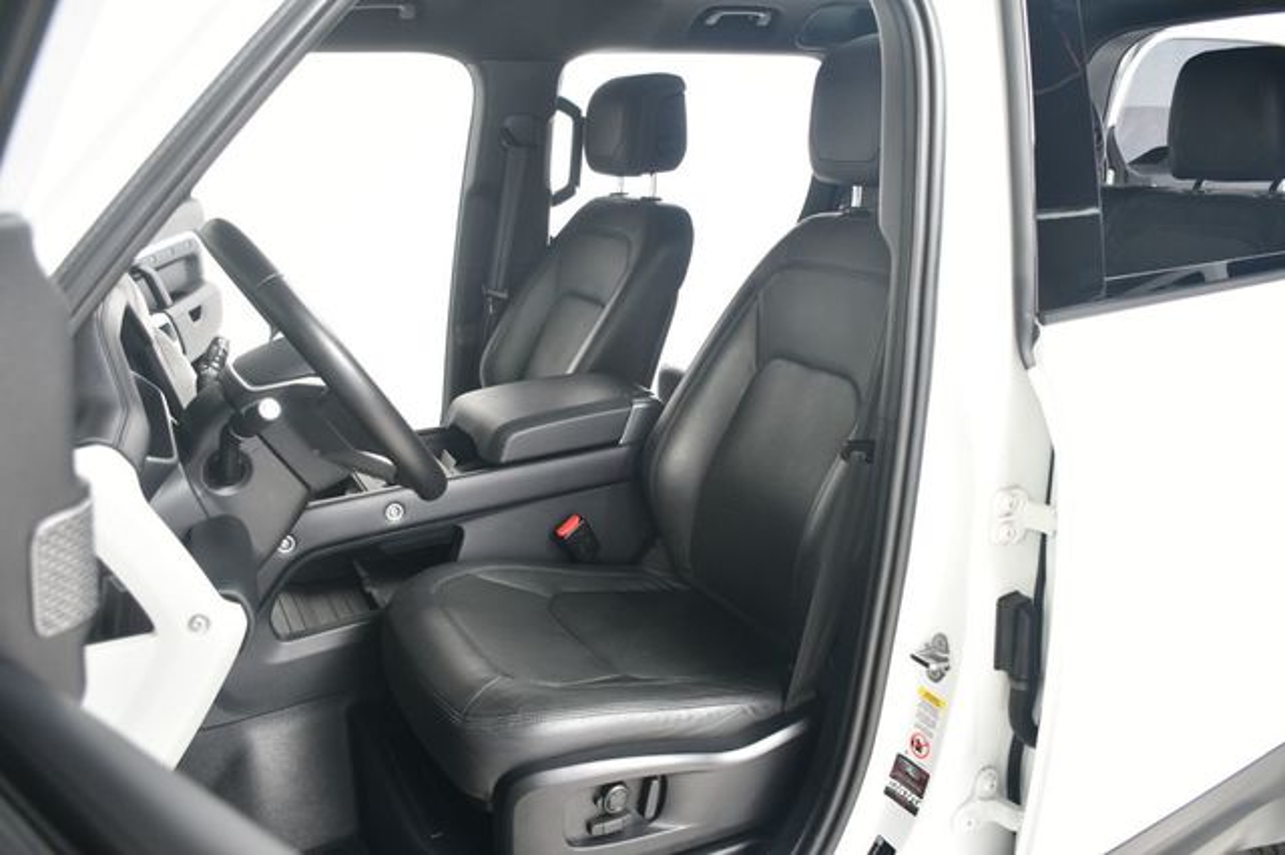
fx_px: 963
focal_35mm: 27
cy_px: 428
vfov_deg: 47.9
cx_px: 642
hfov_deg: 67.4
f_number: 4
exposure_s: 1/160
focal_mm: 18
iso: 100
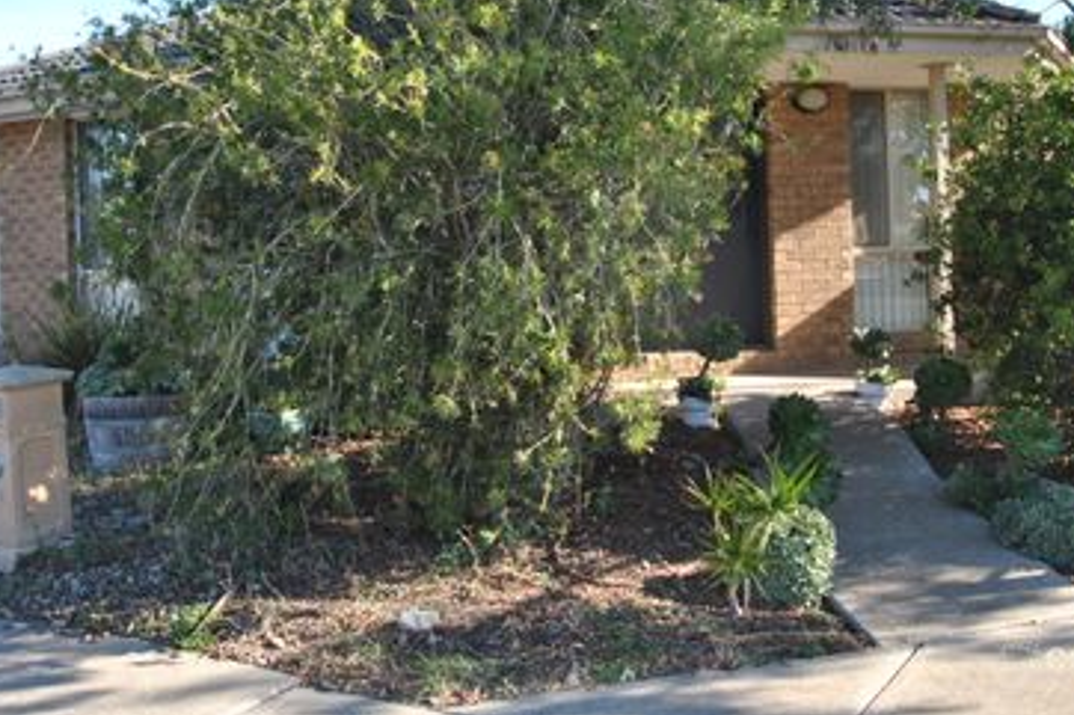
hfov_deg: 49.6
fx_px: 1163
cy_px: 254
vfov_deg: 33.9
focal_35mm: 39
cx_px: 534
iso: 110
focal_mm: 20
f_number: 5.6
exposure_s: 1/125
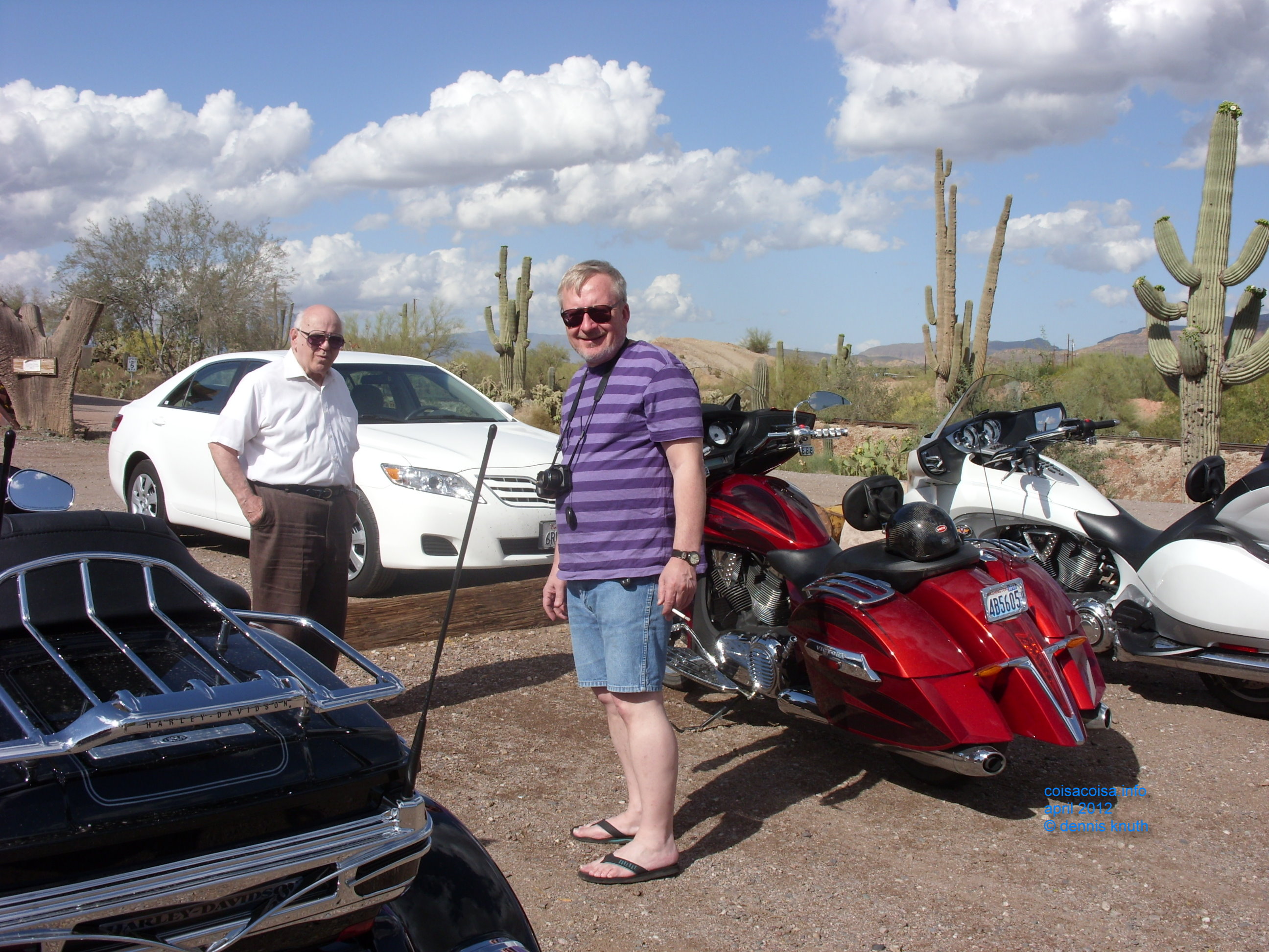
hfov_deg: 49.0
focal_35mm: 38
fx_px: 1393
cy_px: 476
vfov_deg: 37.7
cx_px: 634
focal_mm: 6.3
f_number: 4.9
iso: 50
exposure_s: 1/620
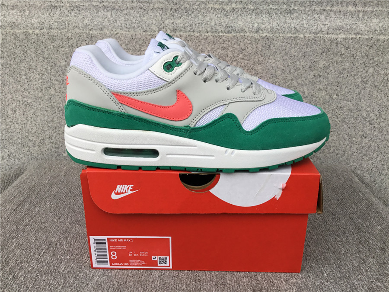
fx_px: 348
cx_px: 194
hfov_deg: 58.4
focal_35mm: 31
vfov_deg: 45.4
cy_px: 146
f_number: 2.4
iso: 32
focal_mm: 3.3
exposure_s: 1/50
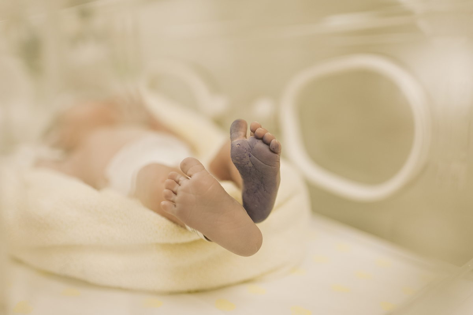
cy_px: 158
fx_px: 459
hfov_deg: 54.5
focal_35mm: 35
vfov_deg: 37.8
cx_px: 236
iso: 800
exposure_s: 1/250
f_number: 2
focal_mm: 35
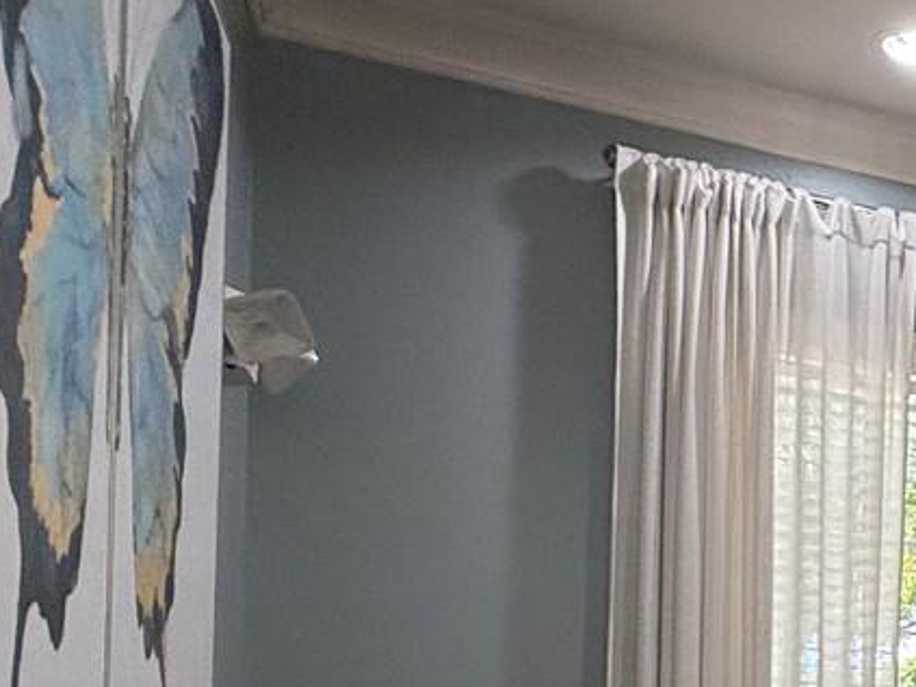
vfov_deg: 25.8
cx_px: 1457
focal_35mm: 53
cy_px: 724
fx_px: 1402
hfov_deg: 25.0
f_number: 2.2
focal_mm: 2.22
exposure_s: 1/120
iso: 160
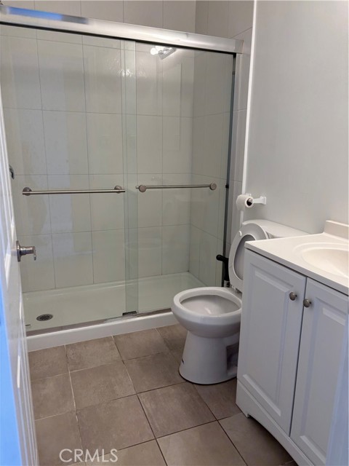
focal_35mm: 26
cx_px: 174
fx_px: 350
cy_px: 233
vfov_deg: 67.3
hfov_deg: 53.1
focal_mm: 5.96
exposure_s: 1/120
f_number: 1.6
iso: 50
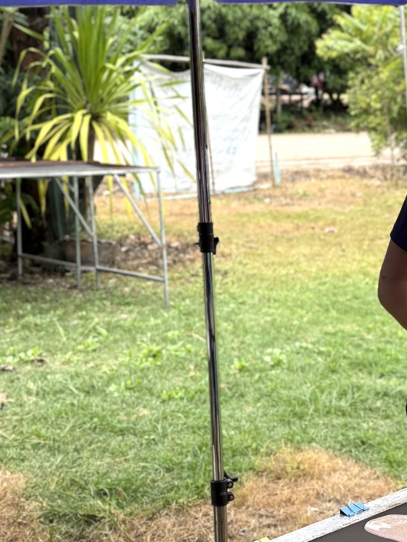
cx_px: 374
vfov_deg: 28.6
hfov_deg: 21.4
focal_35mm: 67
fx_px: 1050
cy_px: 389
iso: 50
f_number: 1.6
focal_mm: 5.96
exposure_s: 1/764
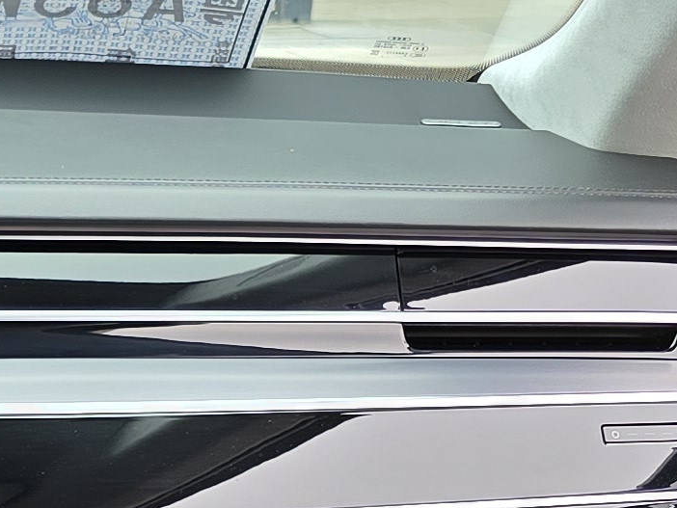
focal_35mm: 131
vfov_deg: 10.9
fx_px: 2563
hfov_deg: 12.8
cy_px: 736
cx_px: -736
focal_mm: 6.3
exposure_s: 1/51
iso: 16
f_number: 1.7
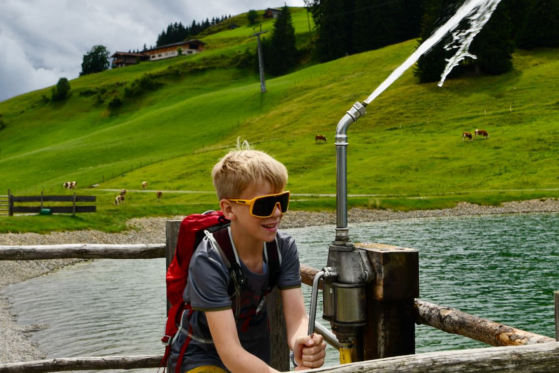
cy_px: 186
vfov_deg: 36.9
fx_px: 559
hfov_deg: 53.1
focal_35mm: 36
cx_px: 280
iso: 110
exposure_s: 1/250
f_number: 8
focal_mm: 24
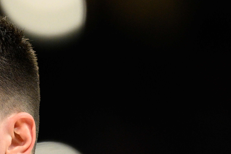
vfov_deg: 1.0
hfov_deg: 1.5
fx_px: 8558
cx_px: -79
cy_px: 246
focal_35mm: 1334
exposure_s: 1/1250
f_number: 2.8
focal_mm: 400
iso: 3200
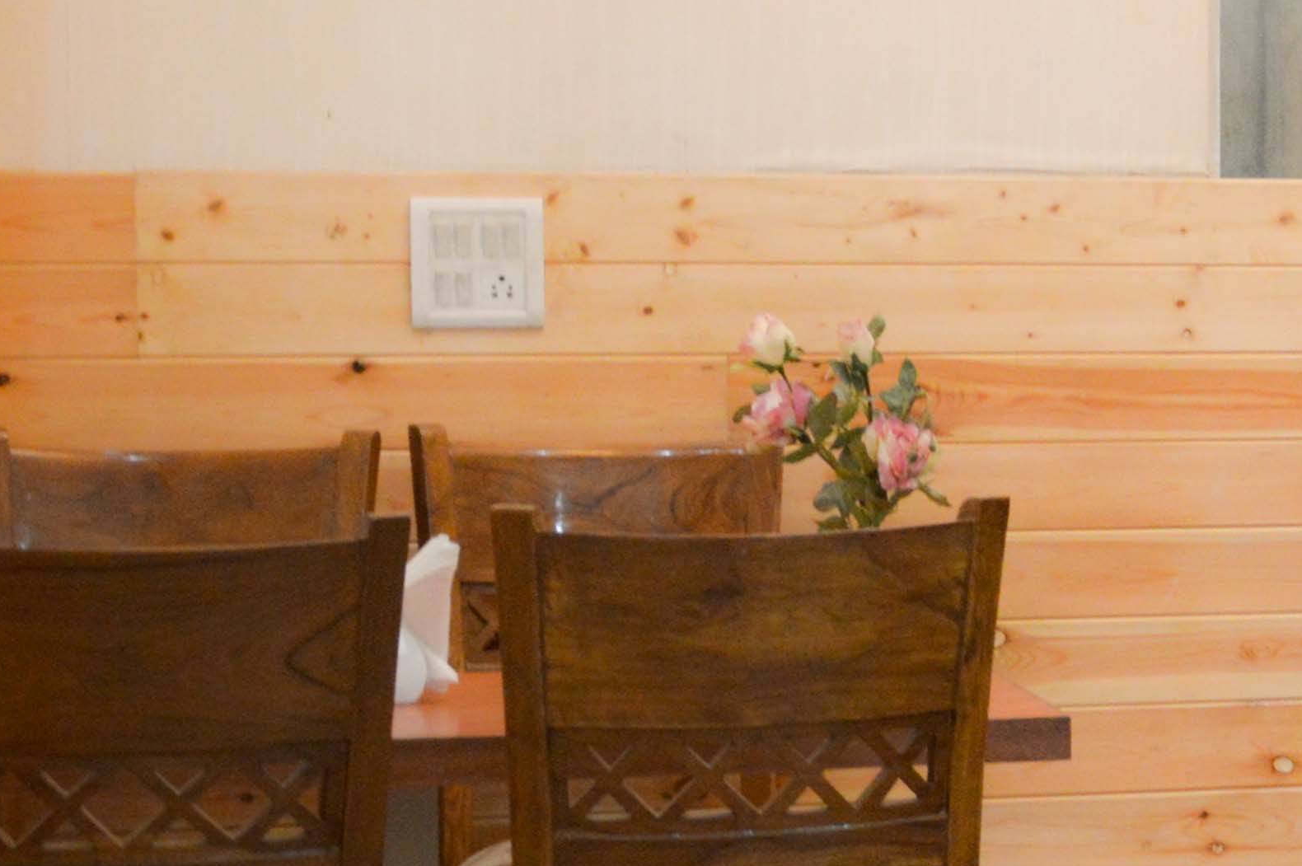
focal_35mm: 120
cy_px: 433
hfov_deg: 15.2
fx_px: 4333
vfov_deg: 11.4
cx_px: 2207
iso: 900
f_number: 3.8
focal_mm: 21
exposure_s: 1/15
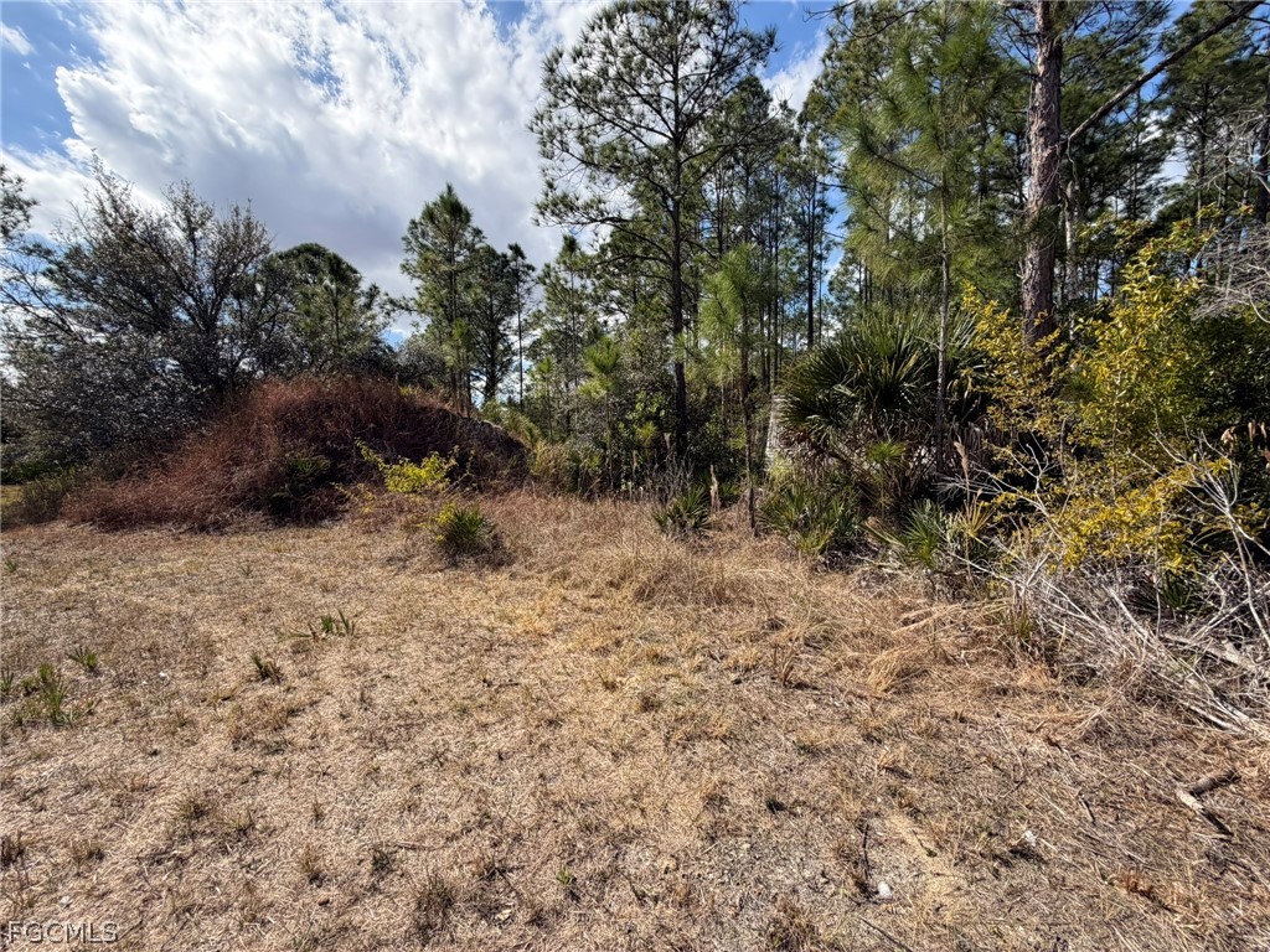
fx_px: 514
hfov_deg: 102.1
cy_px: 476
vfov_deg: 85.7
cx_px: 635
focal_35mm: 14
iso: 32
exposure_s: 1/770
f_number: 2.2
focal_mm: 2.22
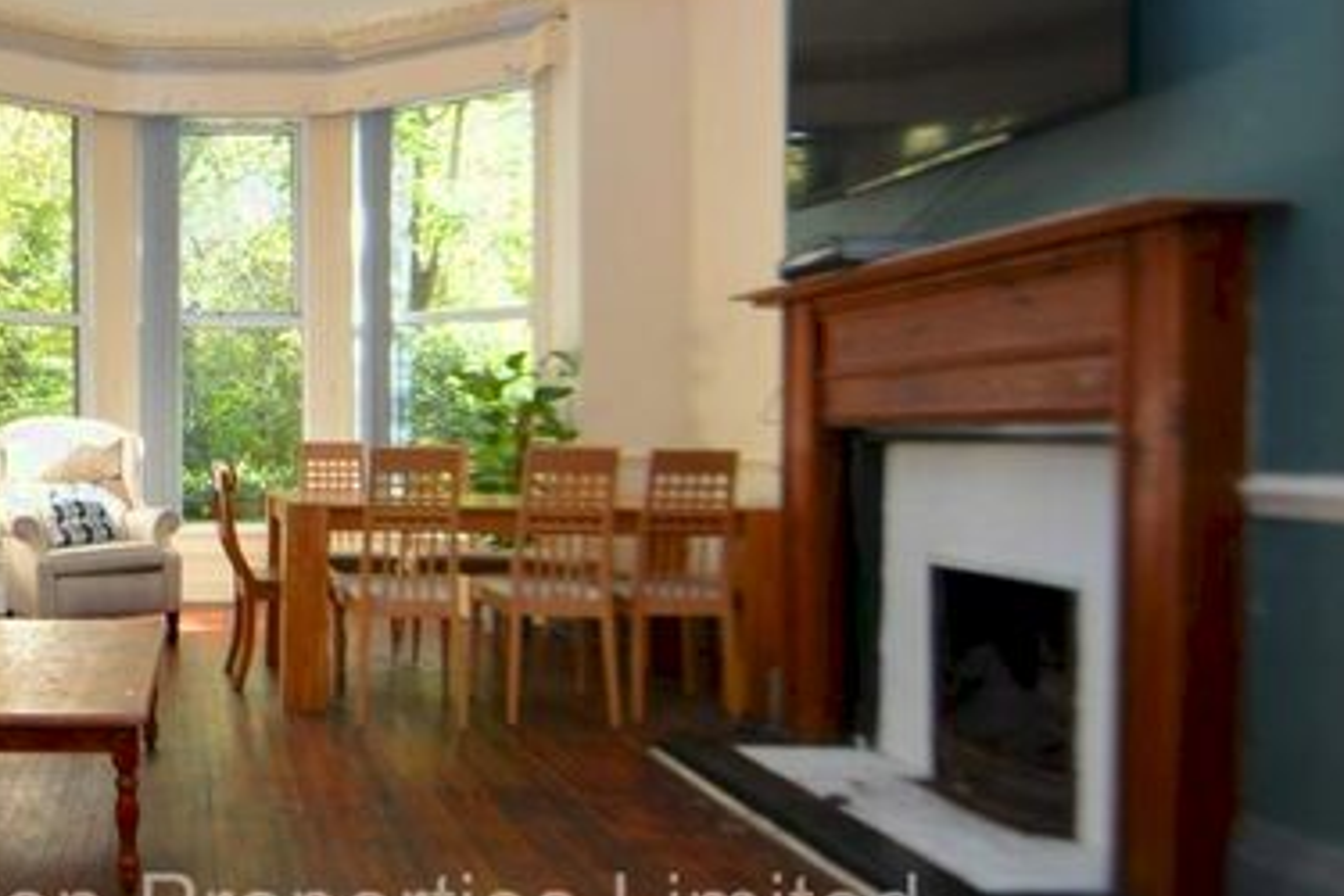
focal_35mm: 28
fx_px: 1045
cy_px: 473
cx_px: 262
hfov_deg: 60.1
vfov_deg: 46.4
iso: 450
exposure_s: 1/60
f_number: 4
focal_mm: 10
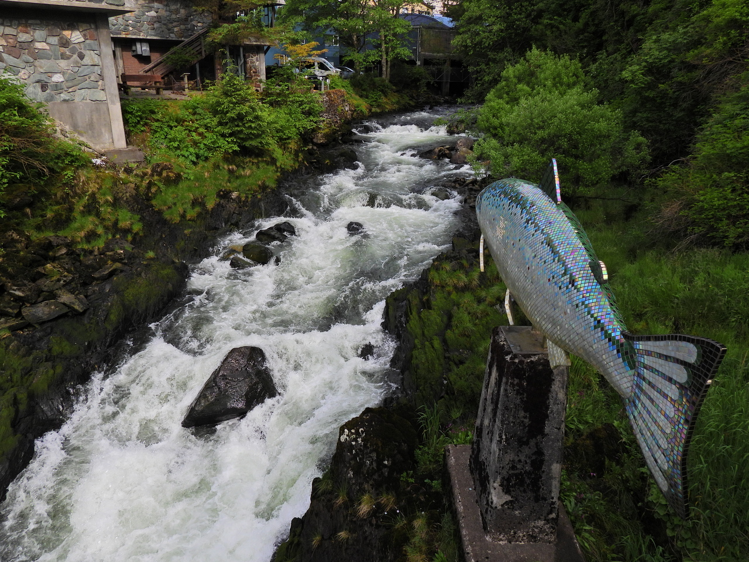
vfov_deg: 56.8
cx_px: 374
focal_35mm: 24
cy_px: 281
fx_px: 519
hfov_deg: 71.6
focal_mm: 4.3
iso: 100
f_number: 2.8
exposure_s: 1/1250
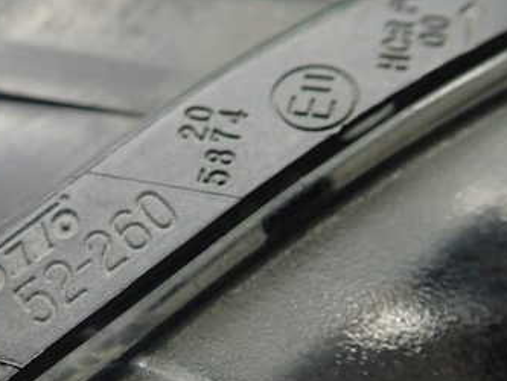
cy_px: 255
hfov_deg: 34.7
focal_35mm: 54
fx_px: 791
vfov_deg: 26.9
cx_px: 120
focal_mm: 5.5
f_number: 2.3
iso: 640
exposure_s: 1/125
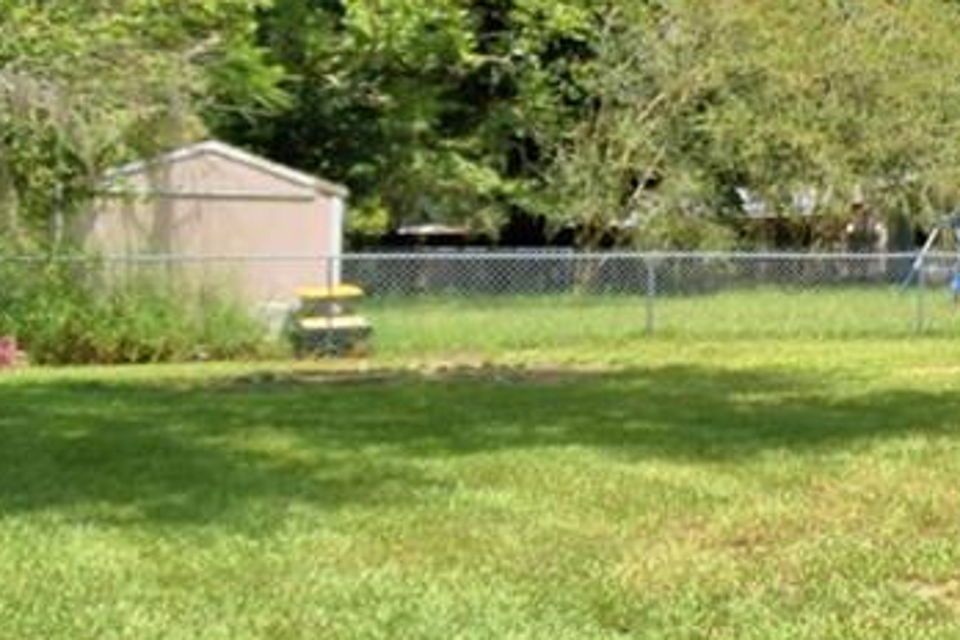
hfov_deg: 19.0
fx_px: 1840
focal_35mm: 69
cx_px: 1881
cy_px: 199
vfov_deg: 19.7
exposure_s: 1/1250
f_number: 4.5
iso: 100
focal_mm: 10
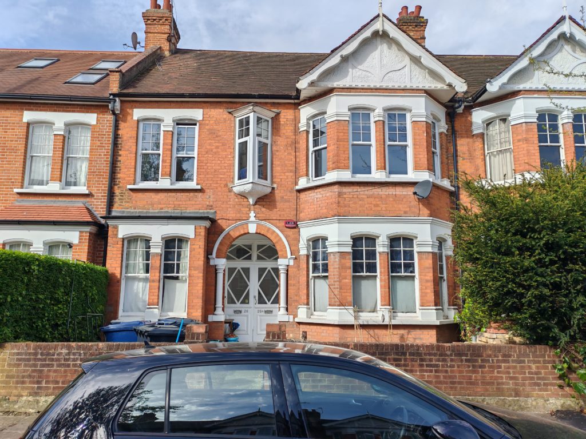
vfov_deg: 51.4
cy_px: 220
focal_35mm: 27
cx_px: 293
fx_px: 457
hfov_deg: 65.3
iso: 50
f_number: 1.95
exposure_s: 1/1900
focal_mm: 5.52
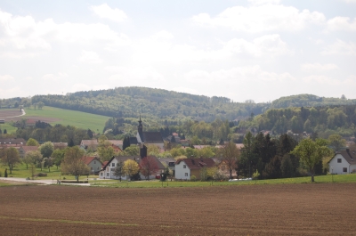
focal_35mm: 75
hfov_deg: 27.0
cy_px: 118
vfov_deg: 18.1
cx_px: 178
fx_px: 740
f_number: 9
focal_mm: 50
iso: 200
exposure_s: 1/500
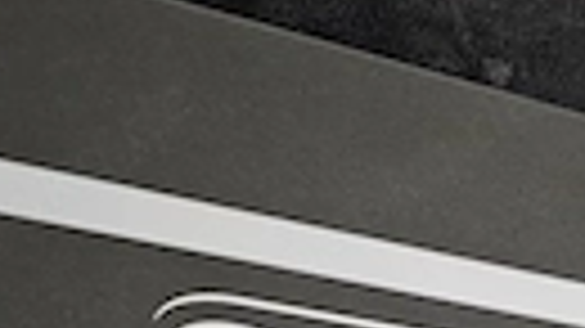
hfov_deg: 26.8
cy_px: 580
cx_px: 504
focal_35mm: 77
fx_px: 1194
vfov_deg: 14.0
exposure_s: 1/15
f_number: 1.7
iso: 2500
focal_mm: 6.3
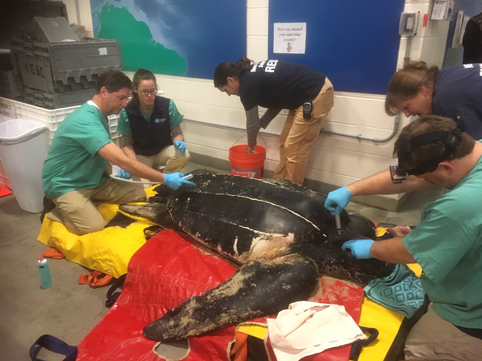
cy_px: 180
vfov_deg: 48.2
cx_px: 241
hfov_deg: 61.7
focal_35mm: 29
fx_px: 404
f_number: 2.2
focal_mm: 4.15
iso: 200
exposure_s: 1/24
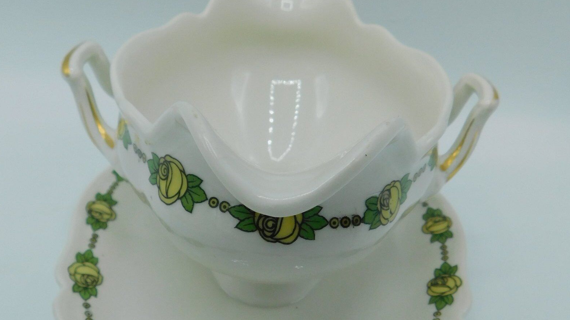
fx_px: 514
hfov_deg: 58.0
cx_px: 282
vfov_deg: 34.2
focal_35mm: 34
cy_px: 223
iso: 125
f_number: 3
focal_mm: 4
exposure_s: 1/400
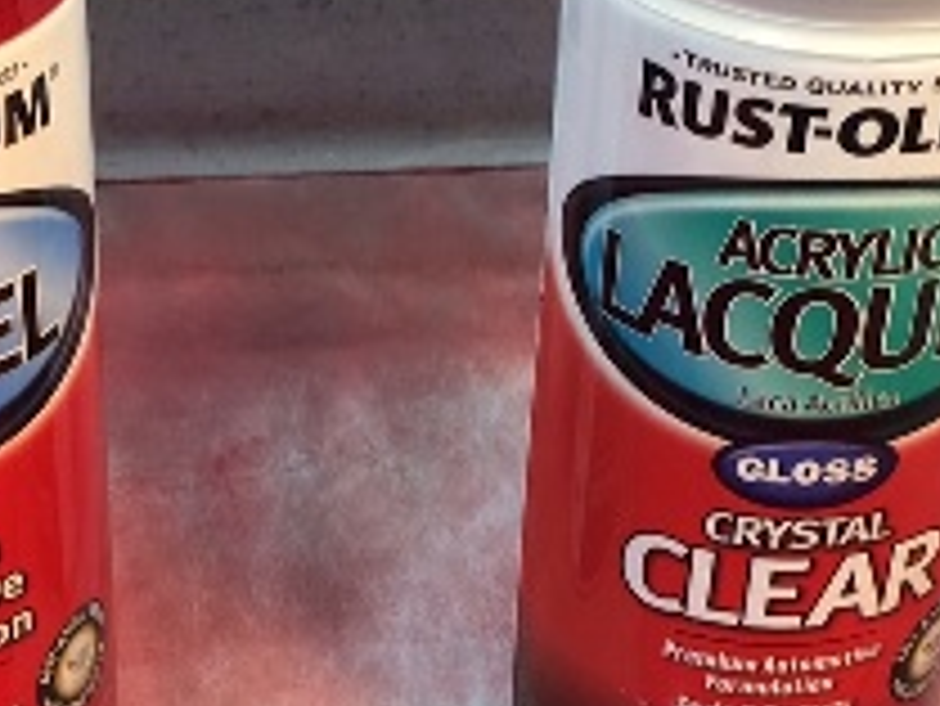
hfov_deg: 21.2
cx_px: 324
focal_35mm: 92
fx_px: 2500
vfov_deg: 15.7
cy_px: 724
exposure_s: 1/30
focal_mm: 4.12
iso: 80
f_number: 2.2
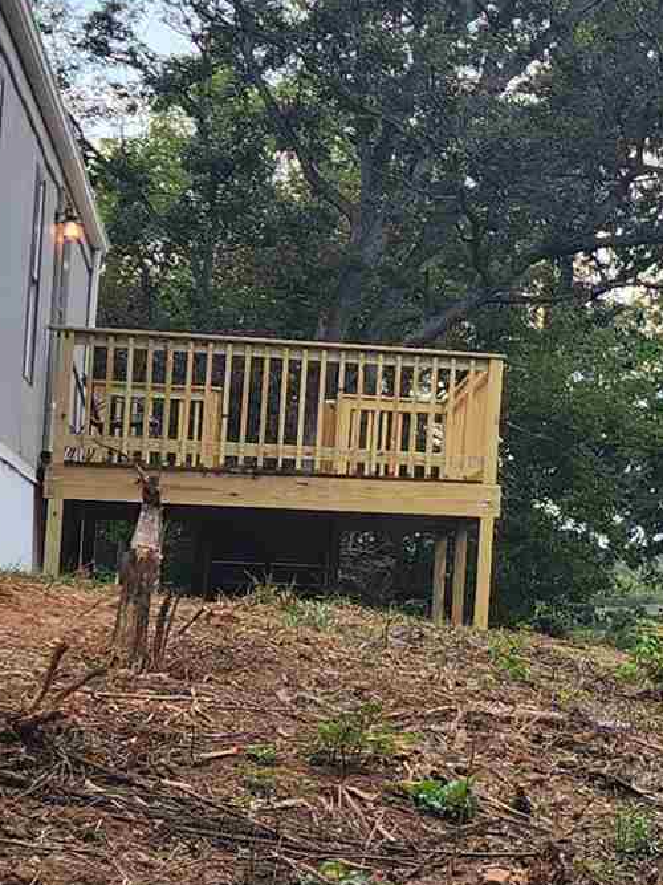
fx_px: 2708
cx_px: 1209
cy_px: 393
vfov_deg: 18.5
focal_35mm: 106
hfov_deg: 12.7
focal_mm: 5.4
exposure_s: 1/211
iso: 20
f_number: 1.8
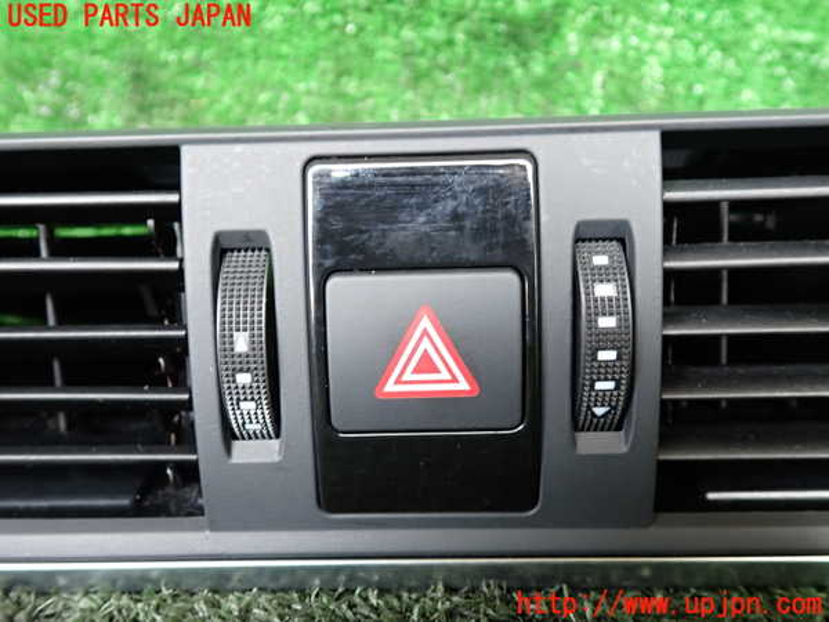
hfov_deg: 60.0
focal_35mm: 30
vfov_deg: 46.8
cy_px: 311
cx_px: 414
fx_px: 718
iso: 200
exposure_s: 1/30
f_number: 2.3
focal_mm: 5.4
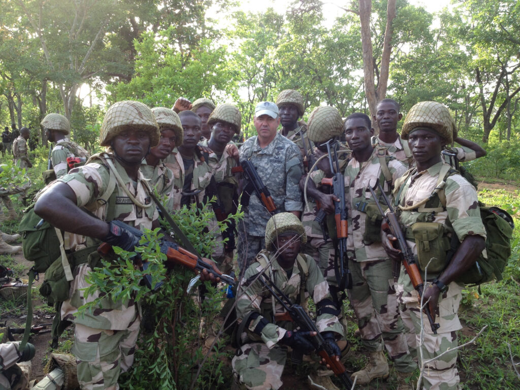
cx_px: 260
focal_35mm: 35
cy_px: 195
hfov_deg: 52.6
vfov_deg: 40.7
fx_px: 526
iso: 50
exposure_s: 1/120
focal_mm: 4.28
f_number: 2.4
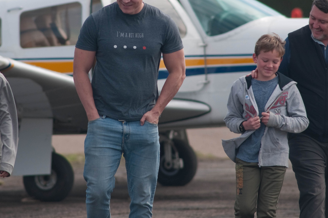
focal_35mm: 715
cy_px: 58
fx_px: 6506
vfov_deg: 1.9
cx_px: 139
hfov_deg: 2.9
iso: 100
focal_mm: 300
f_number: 5.6
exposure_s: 1/500
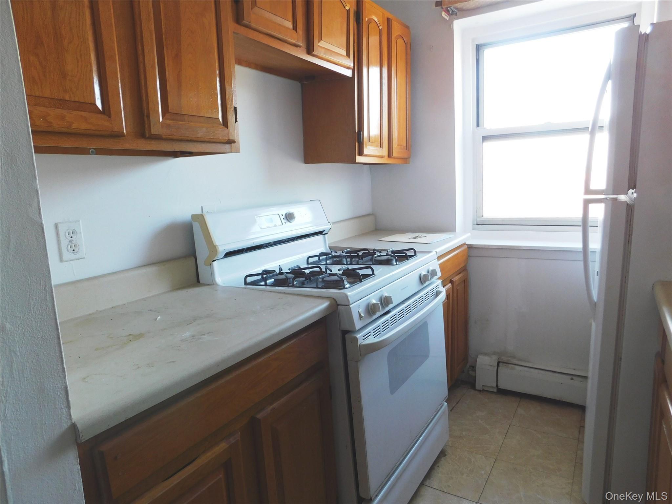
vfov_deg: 58.9
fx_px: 446
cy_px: 252
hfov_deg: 73.9
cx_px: 336
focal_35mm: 23
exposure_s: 1/30
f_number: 3
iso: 125
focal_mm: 4
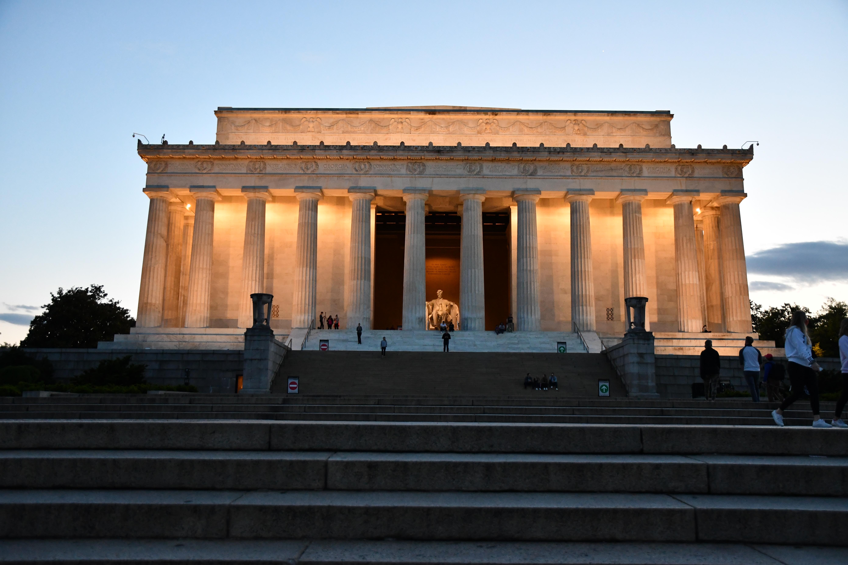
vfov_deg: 43.6
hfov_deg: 61.9
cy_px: 282
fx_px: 707
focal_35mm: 30
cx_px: 424
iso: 2200
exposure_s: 1/125
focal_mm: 20
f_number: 2.8
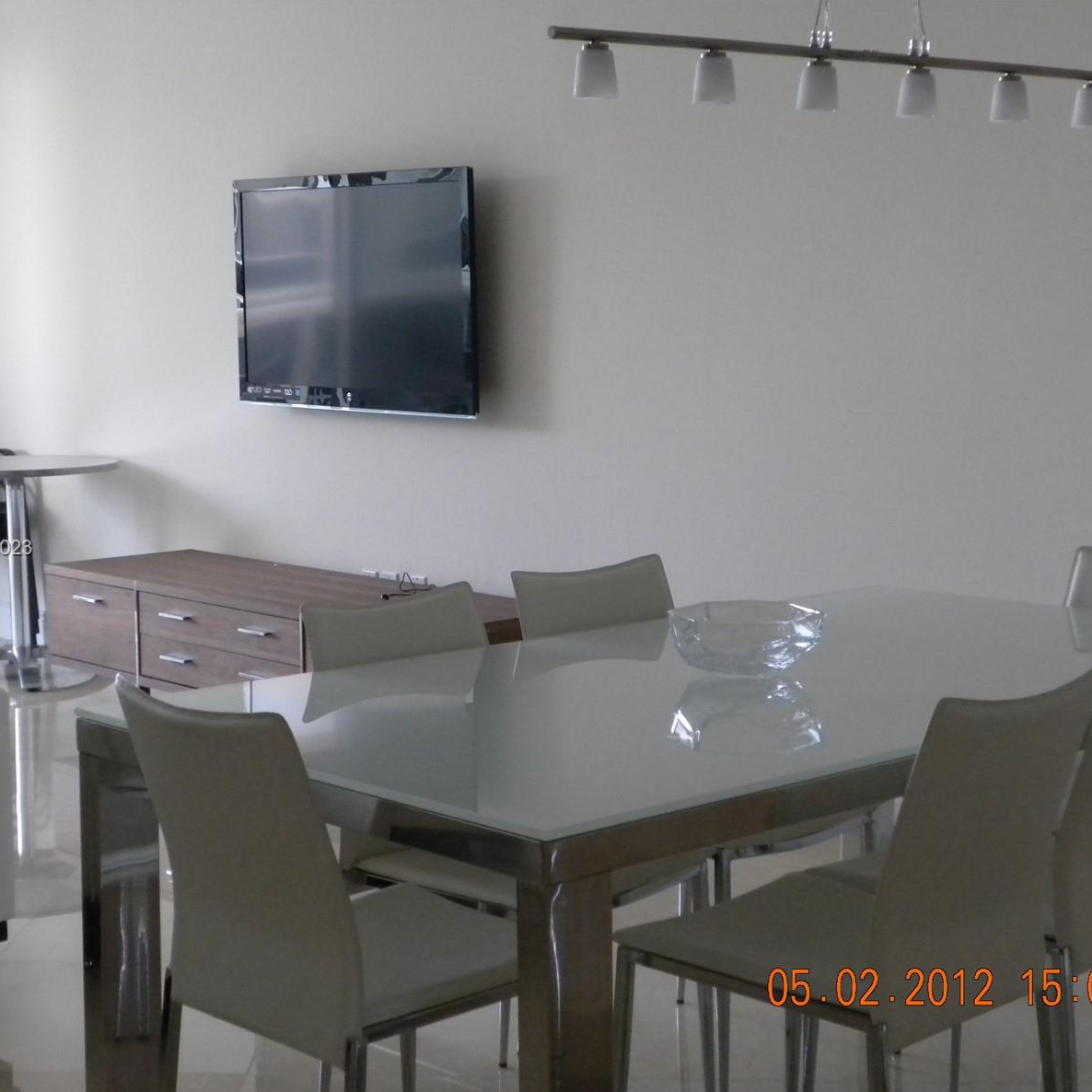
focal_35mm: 62
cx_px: 483
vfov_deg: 27.7
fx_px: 2213
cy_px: 550
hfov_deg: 27.7
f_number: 4.3
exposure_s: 1/59.2
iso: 400
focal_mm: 9.1
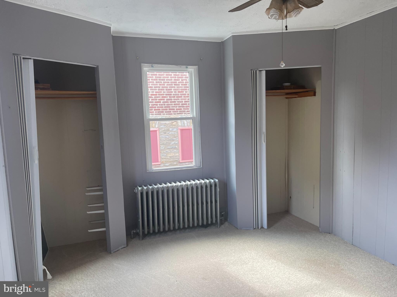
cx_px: 198
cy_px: 148
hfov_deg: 67.3
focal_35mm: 26
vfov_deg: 53.1
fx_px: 298
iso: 100
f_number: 1.6
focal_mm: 5.1
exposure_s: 1/121
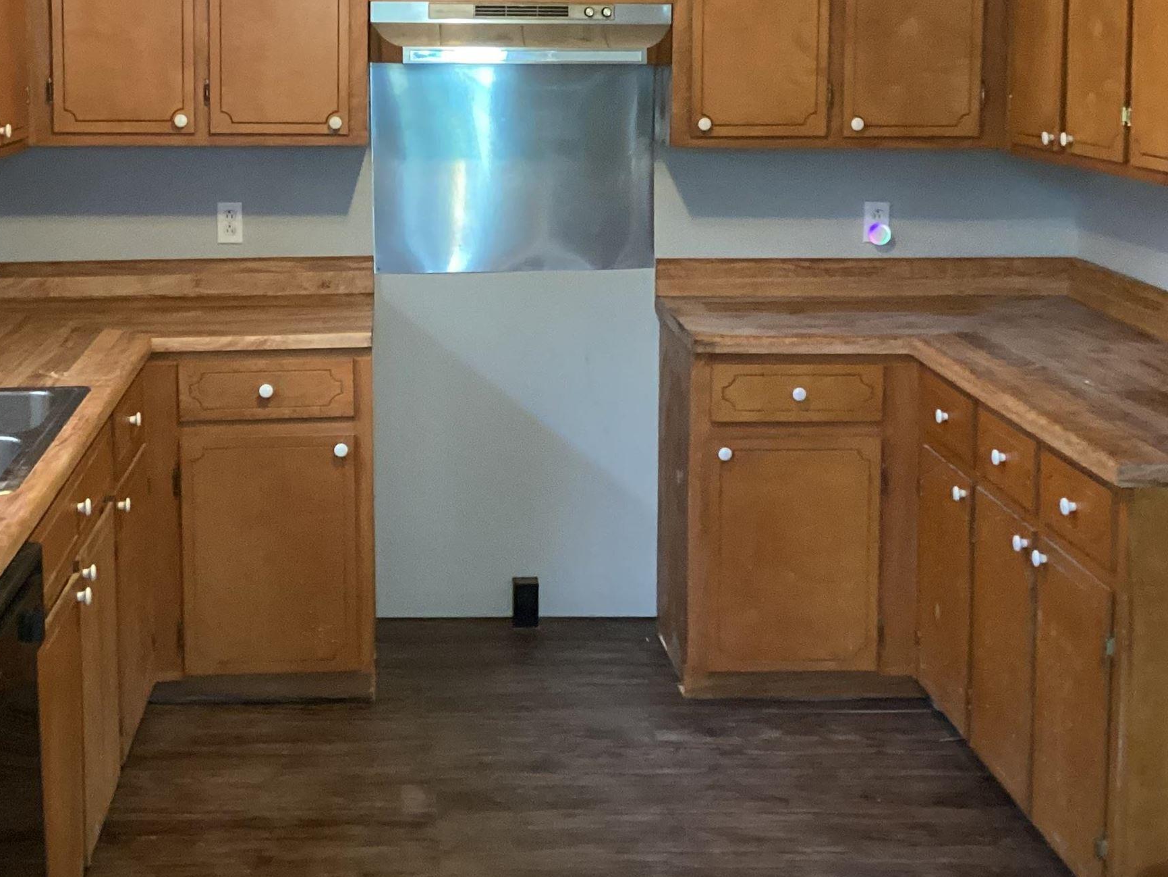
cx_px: 466
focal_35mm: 55
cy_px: 215
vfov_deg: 26.2
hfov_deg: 34.8
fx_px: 1856
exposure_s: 1/40
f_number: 2.4
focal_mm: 3.3
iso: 400
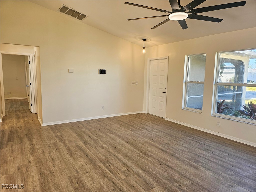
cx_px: 128
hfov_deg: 73.9
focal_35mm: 23
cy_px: 96
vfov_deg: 58.9
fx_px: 170
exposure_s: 1/120
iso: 50
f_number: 1.7
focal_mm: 6.3
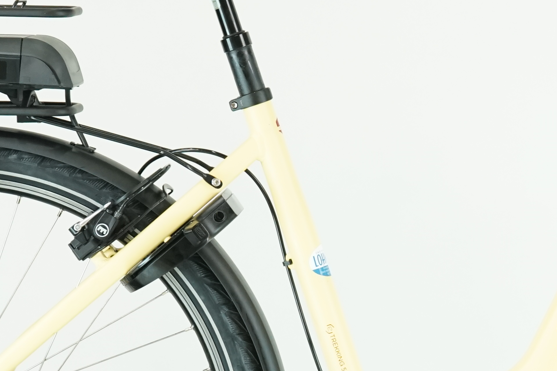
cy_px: 238
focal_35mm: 156
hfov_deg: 13.1
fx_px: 2413
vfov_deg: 8.8
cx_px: 456
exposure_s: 1/200
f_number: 5.6
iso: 1600
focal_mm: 50
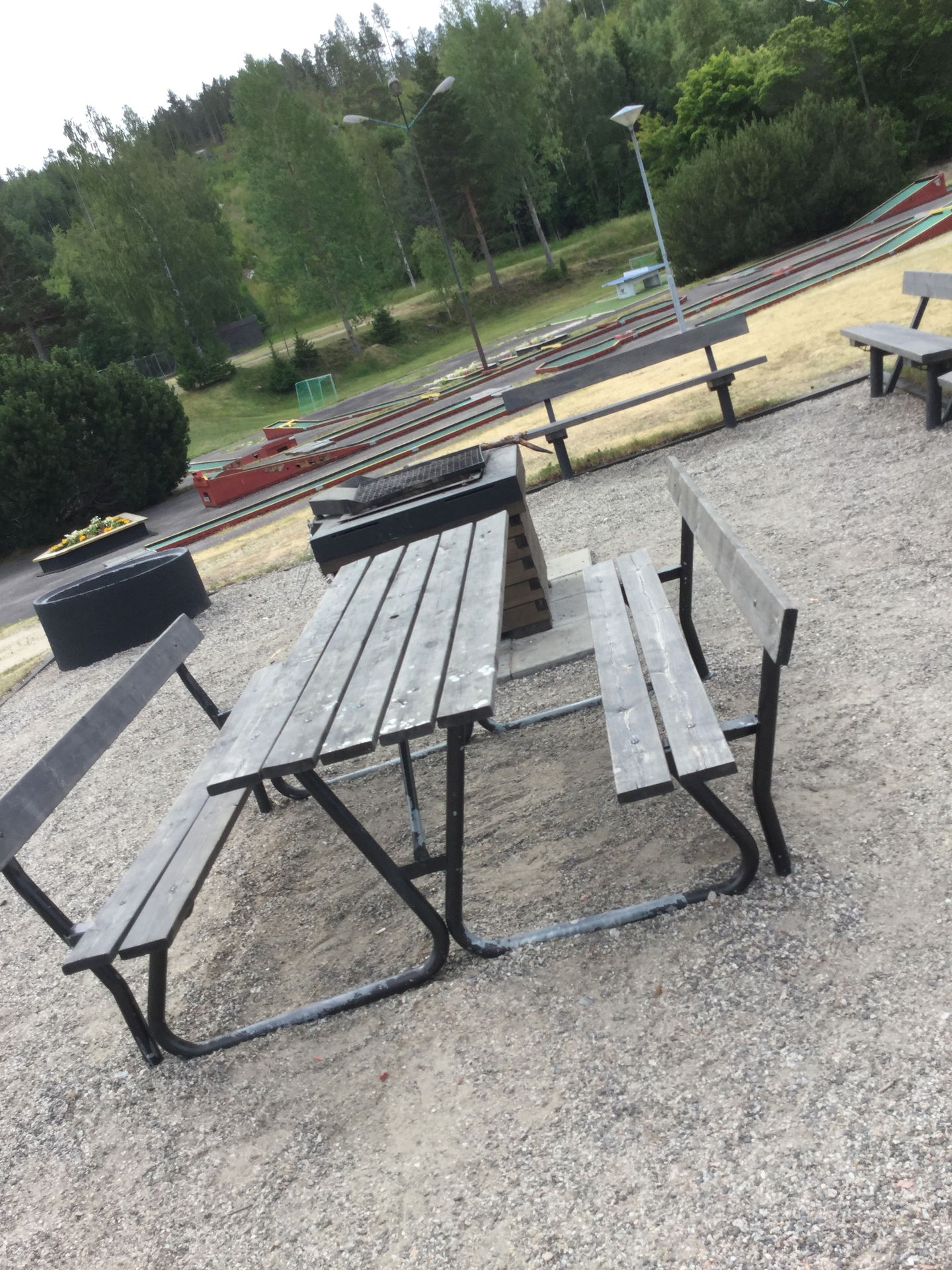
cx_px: 476
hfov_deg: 45.4
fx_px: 1137
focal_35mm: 31
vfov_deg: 58.4
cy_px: 635
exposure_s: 1/536
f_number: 2.4
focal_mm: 3.3
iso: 25
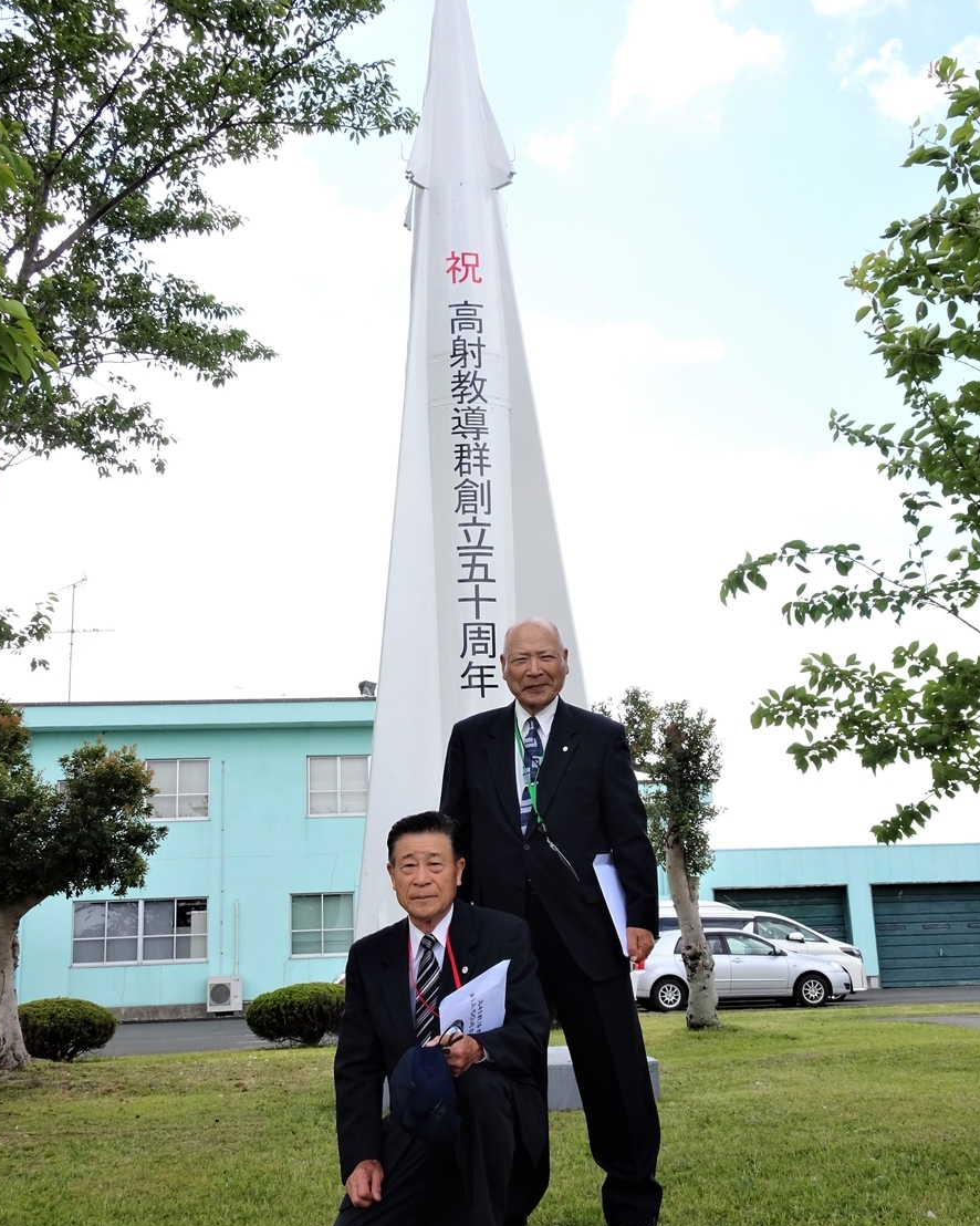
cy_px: 620
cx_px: 489
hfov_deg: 40.1
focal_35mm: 37
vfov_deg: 49.1
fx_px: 1342
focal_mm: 5.98
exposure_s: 1/400
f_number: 4
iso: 80
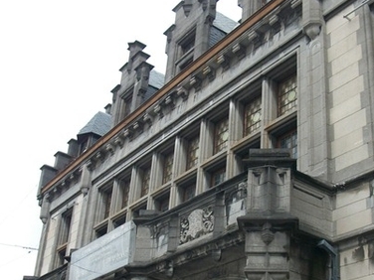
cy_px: 199
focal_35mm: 51
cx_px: 208
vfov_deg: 28.3
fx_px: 551
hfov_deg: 37.4
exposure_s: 1/60
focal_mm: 5.7
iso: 80
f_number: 8.8
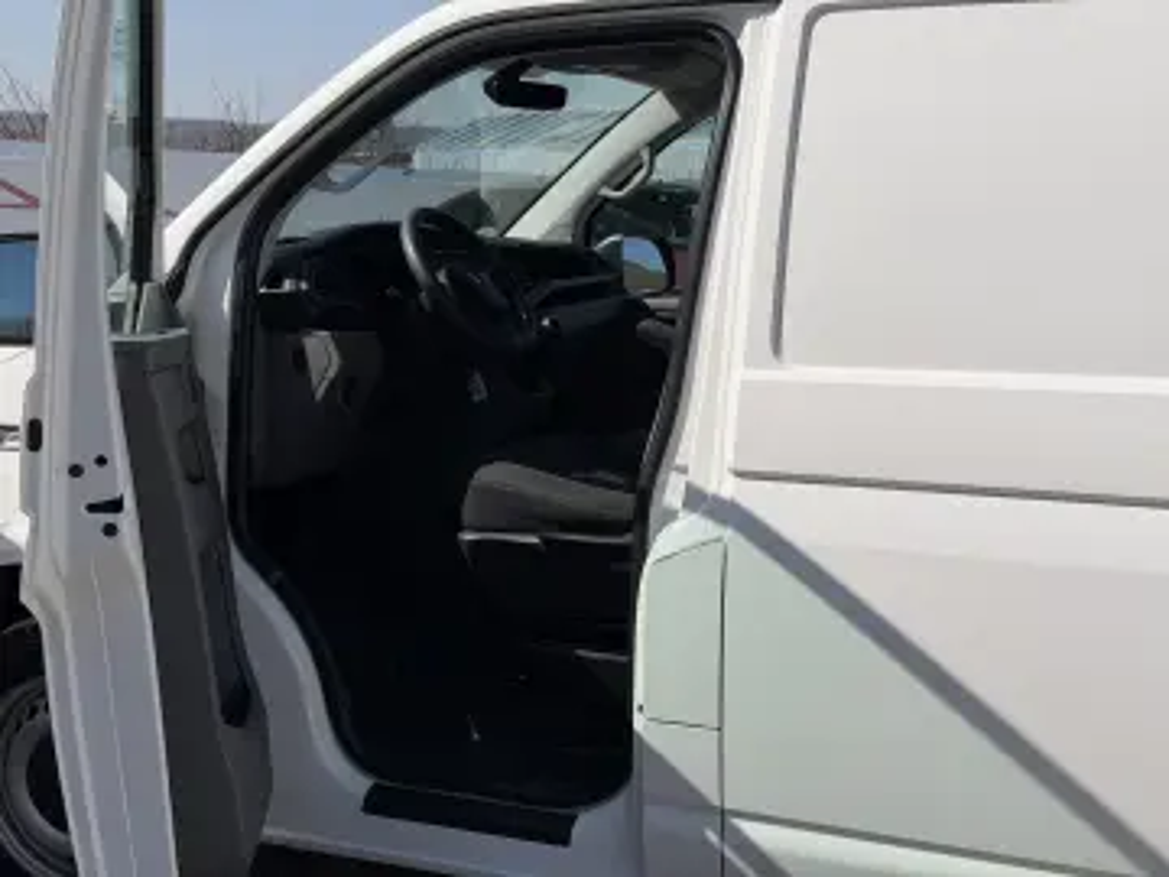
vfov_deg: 30.3
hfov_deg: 39.7
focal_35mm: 48
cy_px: 438
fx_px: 1621
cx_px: 584
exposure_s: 1/6536
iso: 64
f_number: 1.78
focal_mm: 6.76
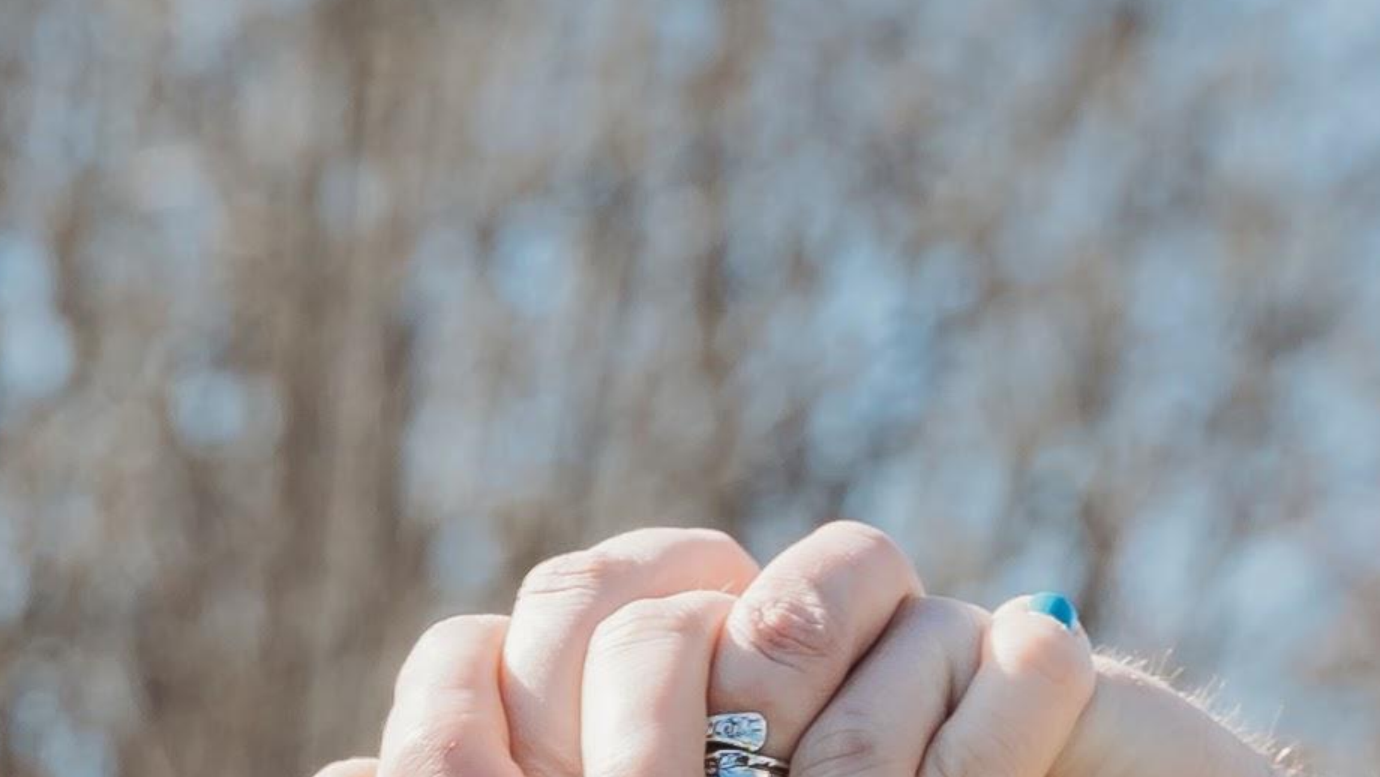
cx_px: -448
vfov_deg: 3.0
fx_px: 14222
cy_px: 2990
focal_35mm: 389
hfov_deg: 5.5
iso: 100
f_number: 5
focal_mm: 48.7
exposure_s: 1/250
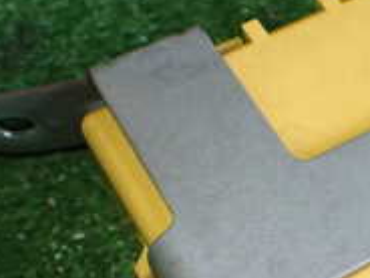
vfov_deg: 14.9
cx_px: 398
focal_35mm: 98
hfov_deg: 19.3
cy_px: 264
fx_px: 1047
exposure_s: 1/125
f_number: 2.3
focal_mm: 5.4
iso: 320
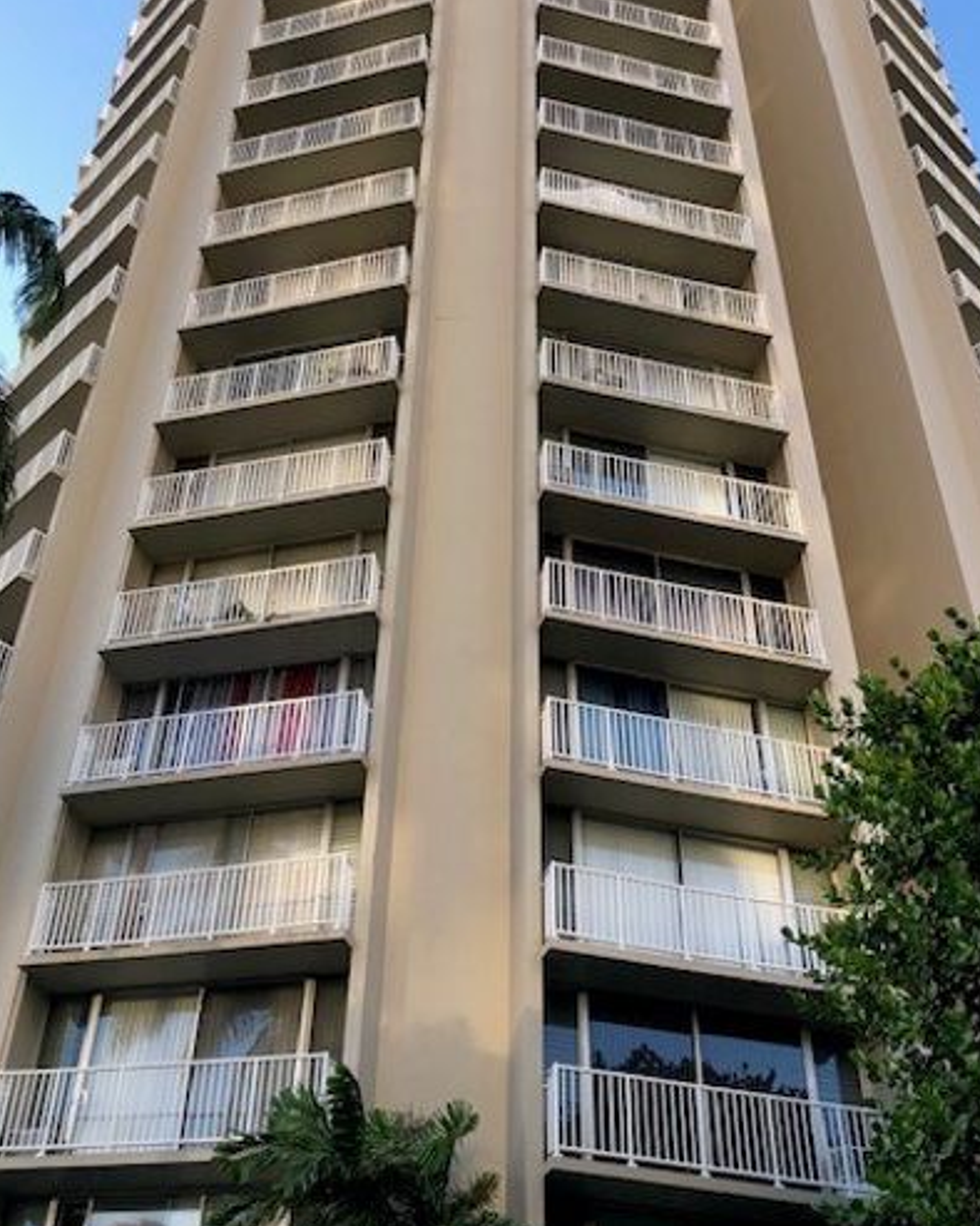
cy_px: 578
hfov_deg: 40.0
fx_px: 1342
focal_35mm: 37
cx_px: 400
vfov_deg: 49.1
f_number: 1.8
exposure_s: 1/182
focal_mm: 3.99
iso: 20
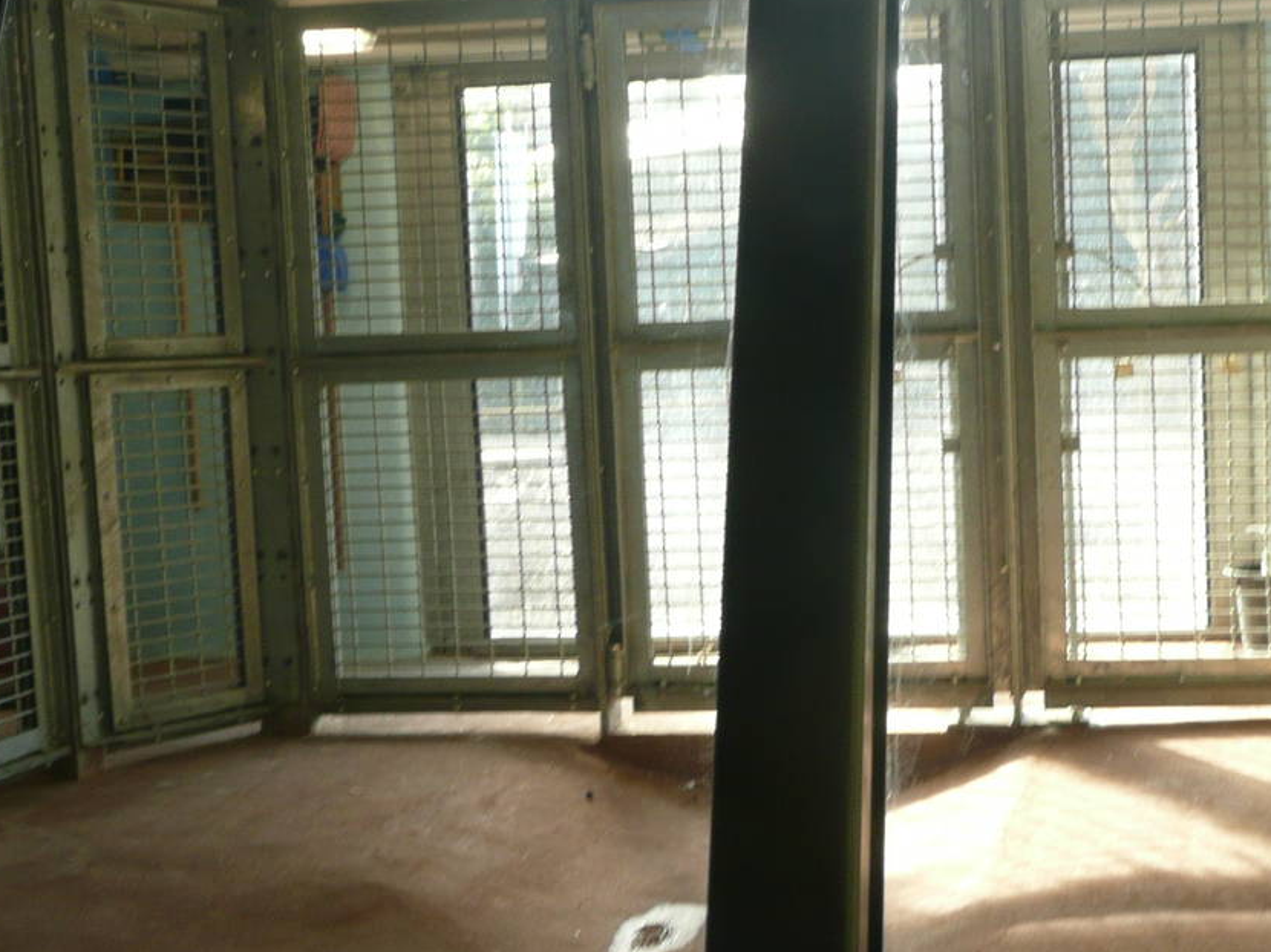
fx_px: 1982
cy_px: 528
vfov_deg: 27.0
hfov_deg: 35.2
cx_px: 862
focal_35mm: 54
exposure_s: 1/30
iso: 100
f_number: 3.3
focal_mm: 4.6
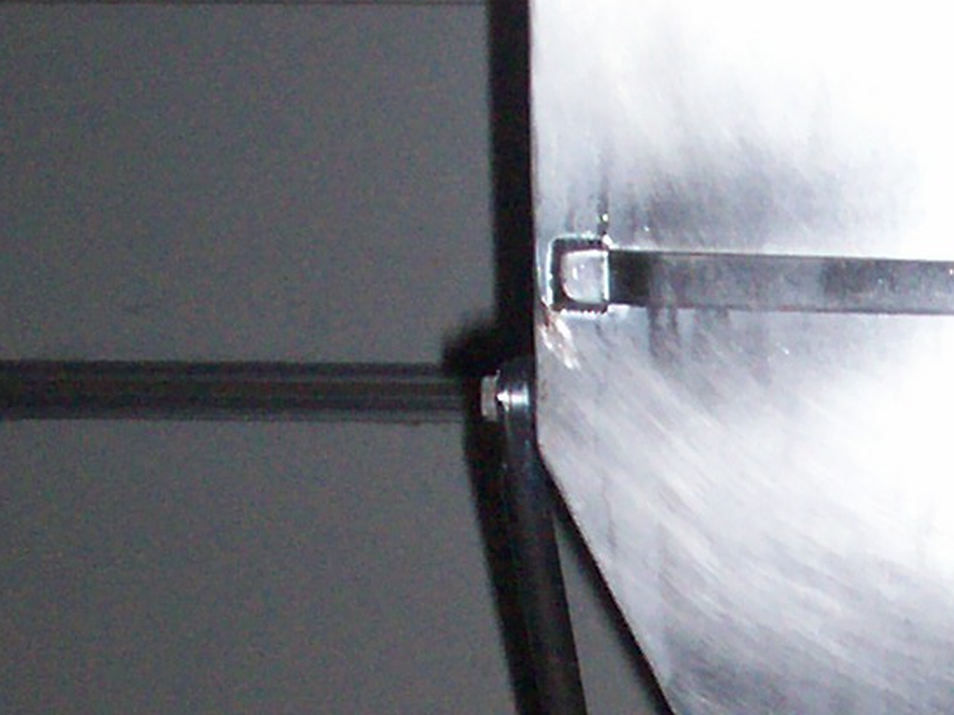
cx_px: 1277
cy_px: 911
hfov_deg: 12.5
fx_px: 4187
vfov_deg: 9.6
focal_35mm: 152
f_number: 4.5
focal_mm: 5.9
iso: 140
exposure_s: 1/64
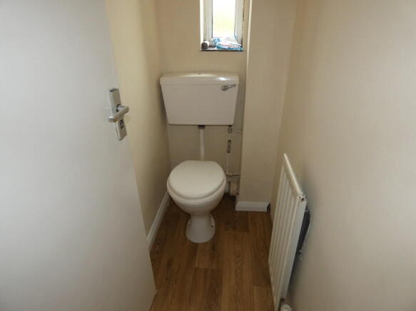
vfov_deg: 66.0
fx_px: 240
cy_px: 156
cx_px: 208
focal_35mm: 20
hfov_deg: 81.8
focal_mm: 3.6
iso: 200
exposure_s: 1/60
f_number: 2.8
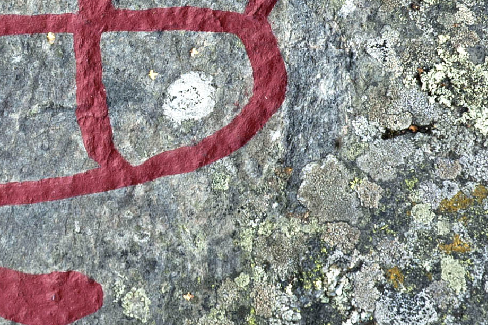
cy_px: 35
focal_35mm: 255
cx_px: -7
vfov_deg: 5.4
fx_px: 3454
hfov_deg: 8.0
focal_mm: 52
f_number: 6.3
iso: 200
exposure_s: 1/160
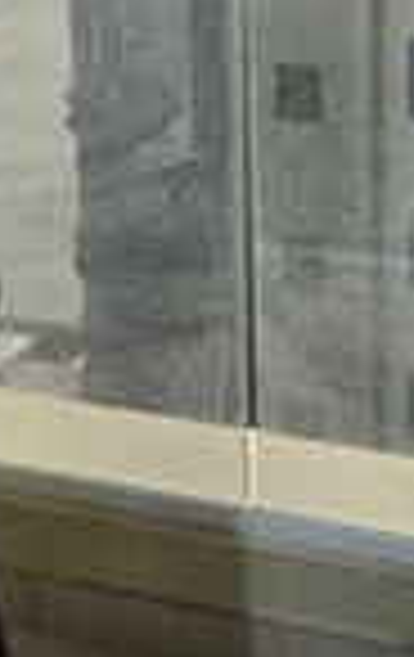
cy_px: -65
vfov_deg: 38.3
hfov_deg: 25.7
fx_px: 772
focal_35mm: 43
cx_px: 542
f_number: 1.9
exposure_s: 1/3246
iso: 40
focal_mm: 2.2
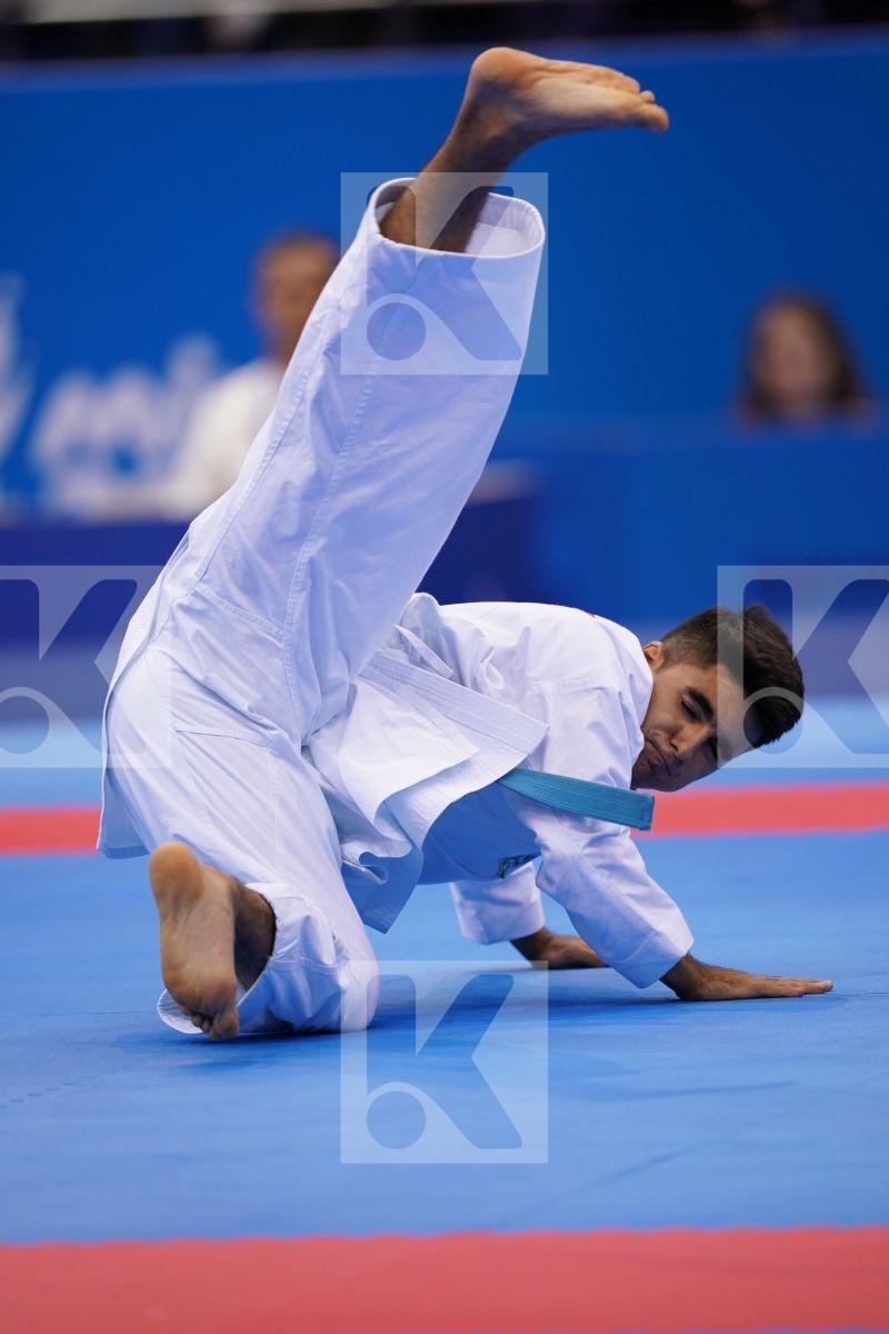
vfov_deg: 5.2
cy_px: 667
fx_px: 14816
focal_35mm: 400
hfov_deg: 3.4
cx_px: 444
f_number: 2.8
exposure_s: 1/500
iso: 640
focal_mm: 400
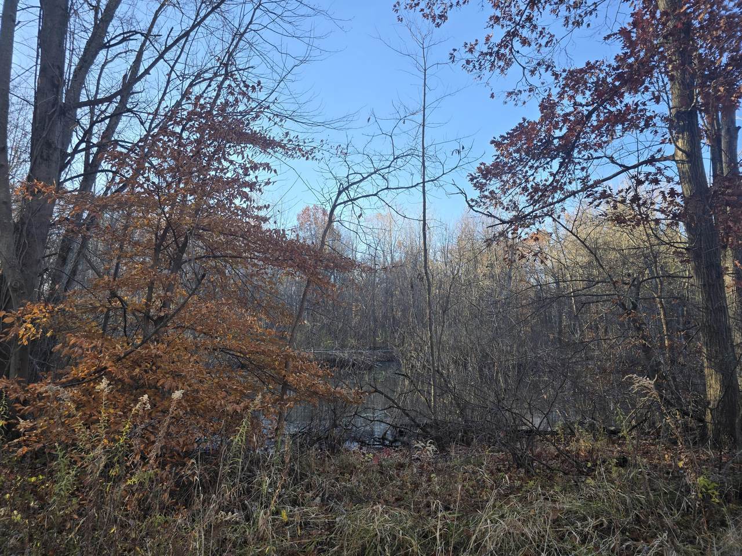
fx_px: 493
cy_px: 278
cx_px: 371
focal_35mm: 23
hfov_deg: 73.9
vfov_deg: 58.9
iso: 12
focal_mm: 6.3
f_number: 1.7
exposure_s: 1/180
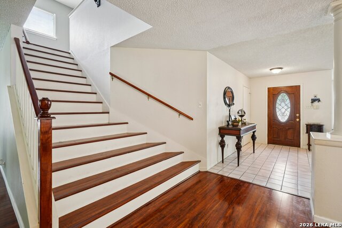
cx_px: 171
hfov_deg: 96.7
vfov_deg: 73.8
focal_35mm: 16
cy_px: 114
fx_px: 152
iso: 400
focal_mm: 16
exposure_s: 1/8
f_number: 8
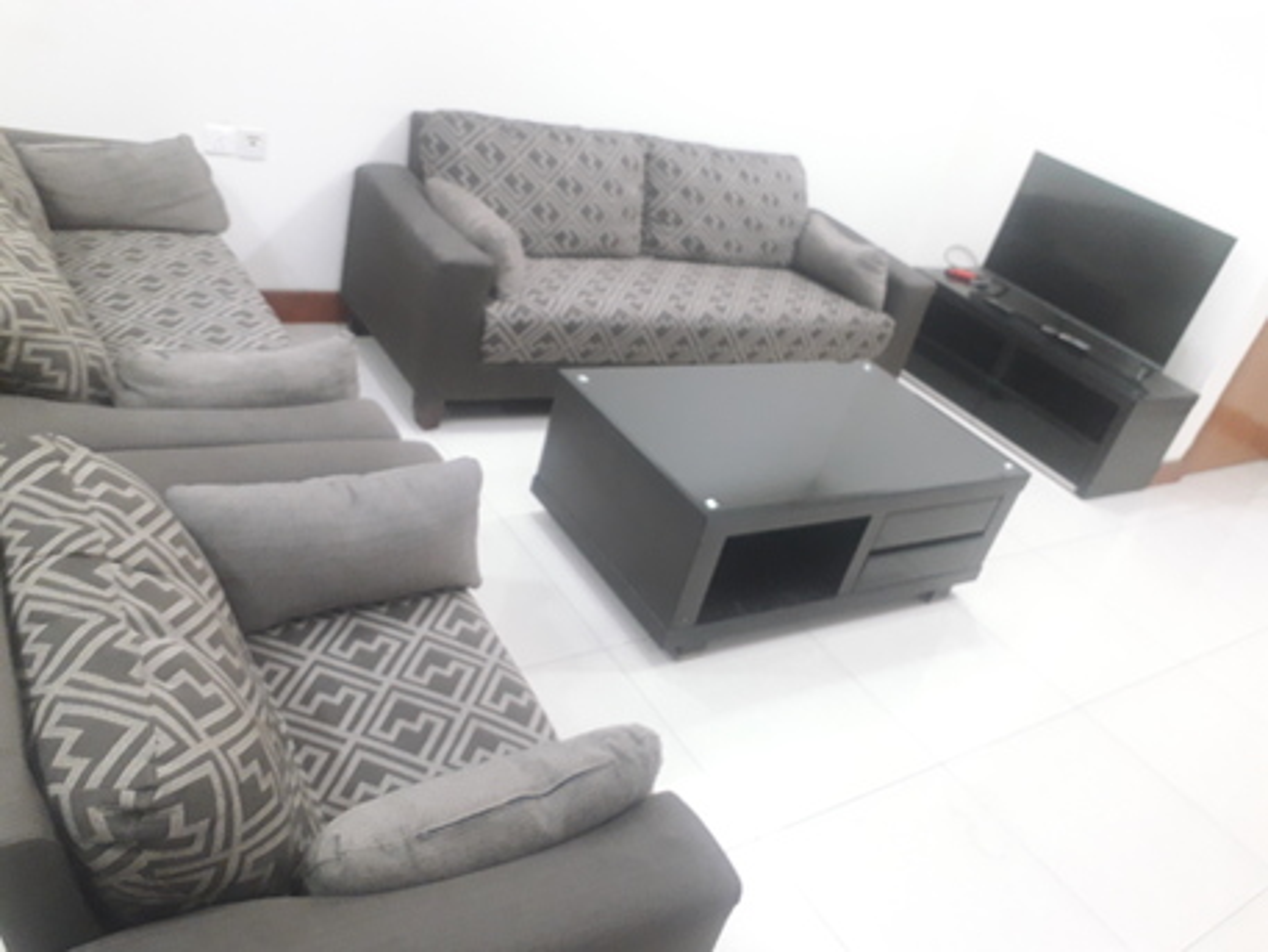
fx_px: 989
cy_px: 476
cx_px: 634
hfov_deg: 65.3
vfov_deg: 51.4
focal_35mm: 27
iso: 200
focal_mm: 3.6
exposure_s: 1/25
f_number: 1.9
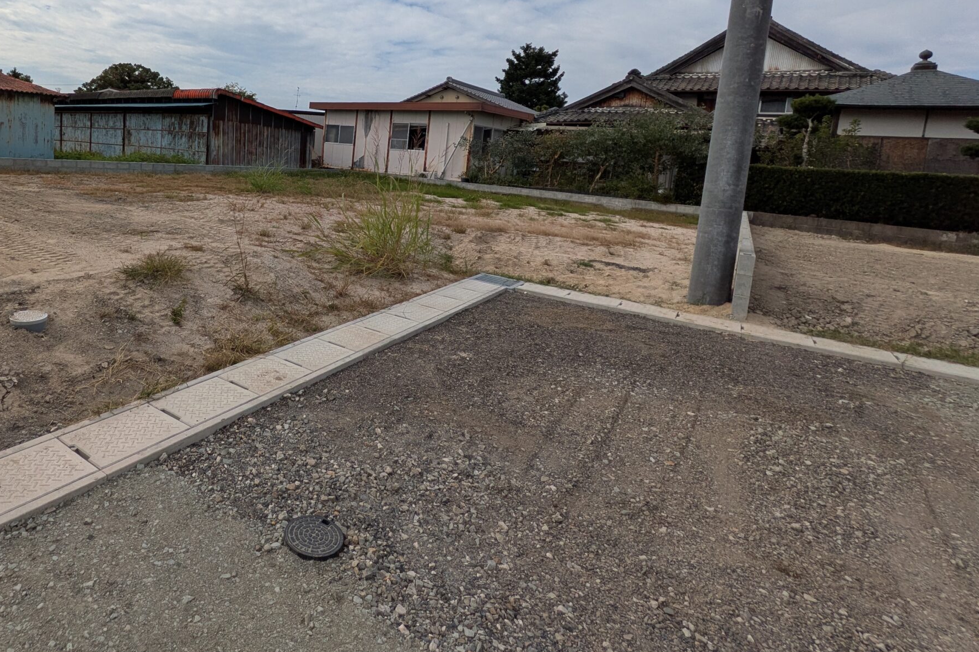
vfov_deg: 57.8
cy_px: 202
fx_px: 571
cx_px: 297
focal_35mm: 21
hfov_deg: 77.5
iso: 49
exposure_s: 1/2915
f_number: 2.2
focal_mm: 1.83
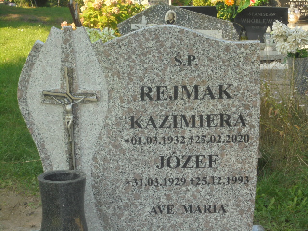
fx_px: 739
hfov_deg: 23.6
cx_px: 154
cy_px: 116
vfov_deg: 17.8
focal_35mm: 83
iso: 100
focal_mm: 14.9
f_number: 6.7
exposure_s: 1/100
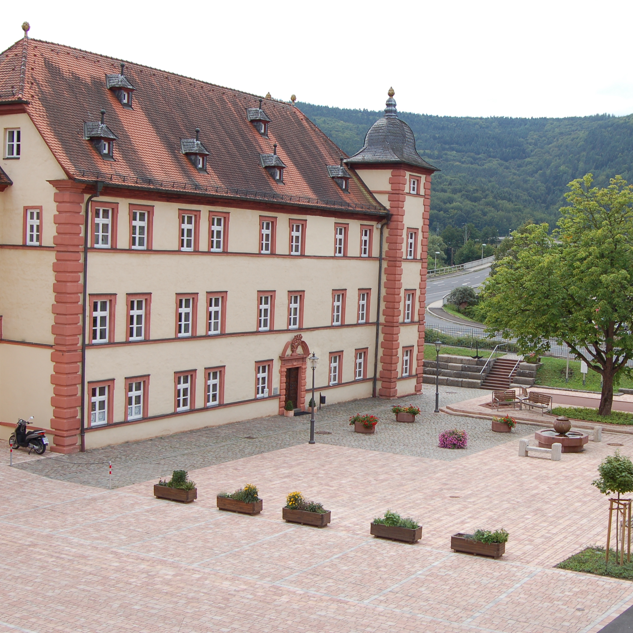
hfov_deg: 33.8
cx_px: 407
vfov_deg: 34.0
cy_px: 317
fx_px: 1034
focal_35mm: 50
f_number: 9
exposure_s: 1/320
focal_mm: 26
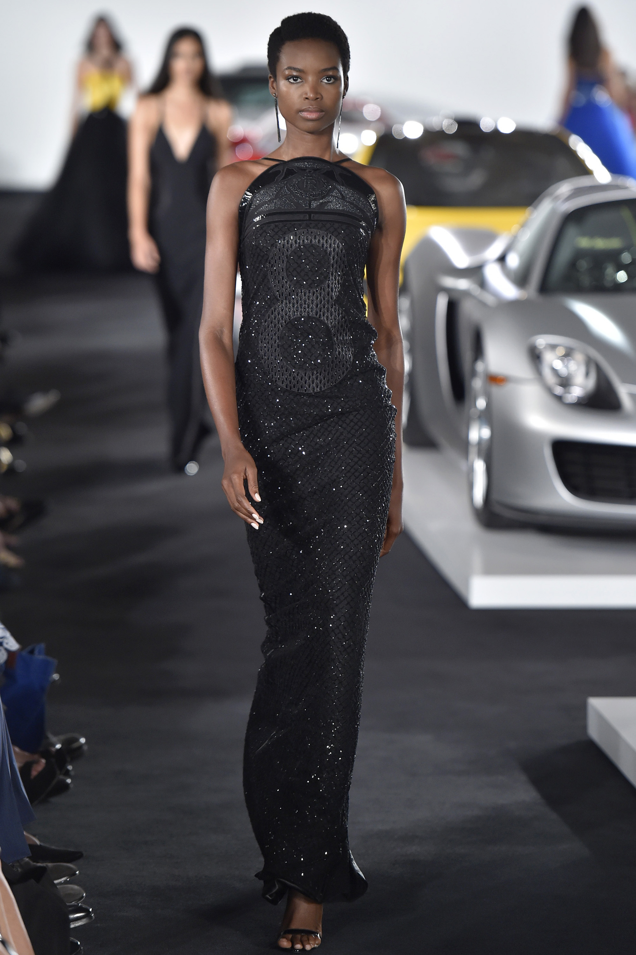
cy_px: 478
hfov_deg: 8.3
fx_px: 4377
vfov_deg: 12.5
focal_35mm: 165
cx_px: 318
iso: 2000
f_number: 3.2
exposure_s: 1/500
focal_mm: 165
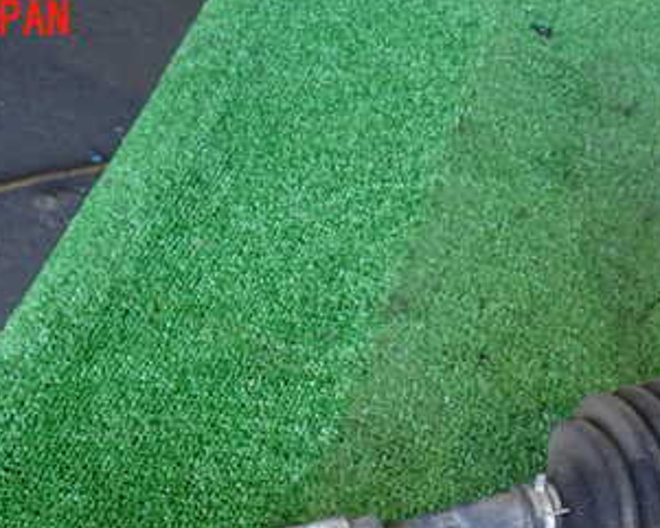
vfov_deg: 20.3
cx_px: 329
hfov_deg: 25.7
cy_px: 486
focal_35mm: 74
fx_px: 1446
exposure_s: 1/50
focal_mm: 6.83
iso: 200
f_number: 2.7
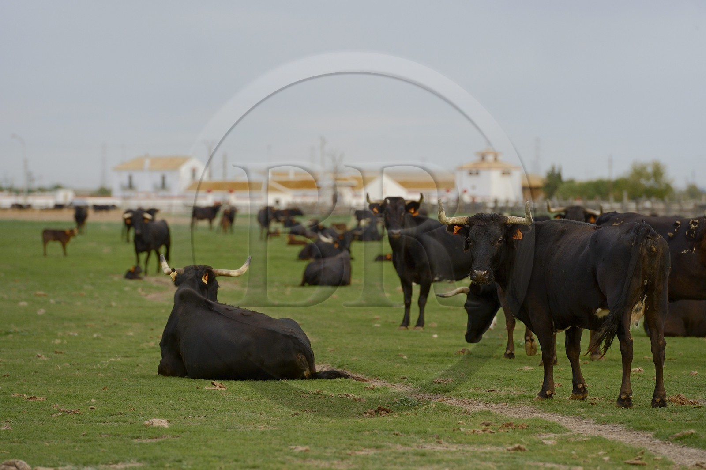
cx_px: 353
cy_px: 235
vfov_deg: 6.9
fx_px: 3919
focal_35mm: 200
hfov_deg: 10.3
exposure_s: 1/640
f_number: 5.6
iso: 800
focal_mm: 200
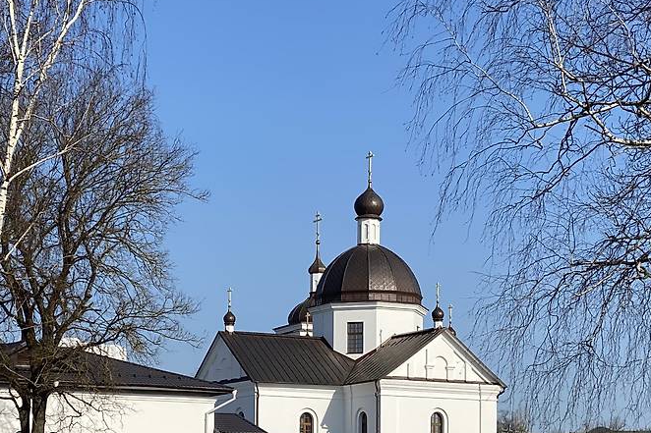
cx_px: 223
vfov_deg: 13.9
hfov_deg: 20.8
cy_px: 317
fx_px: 1772
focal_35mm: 98
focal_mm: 6
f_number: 2
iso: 20
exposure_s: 1/1497
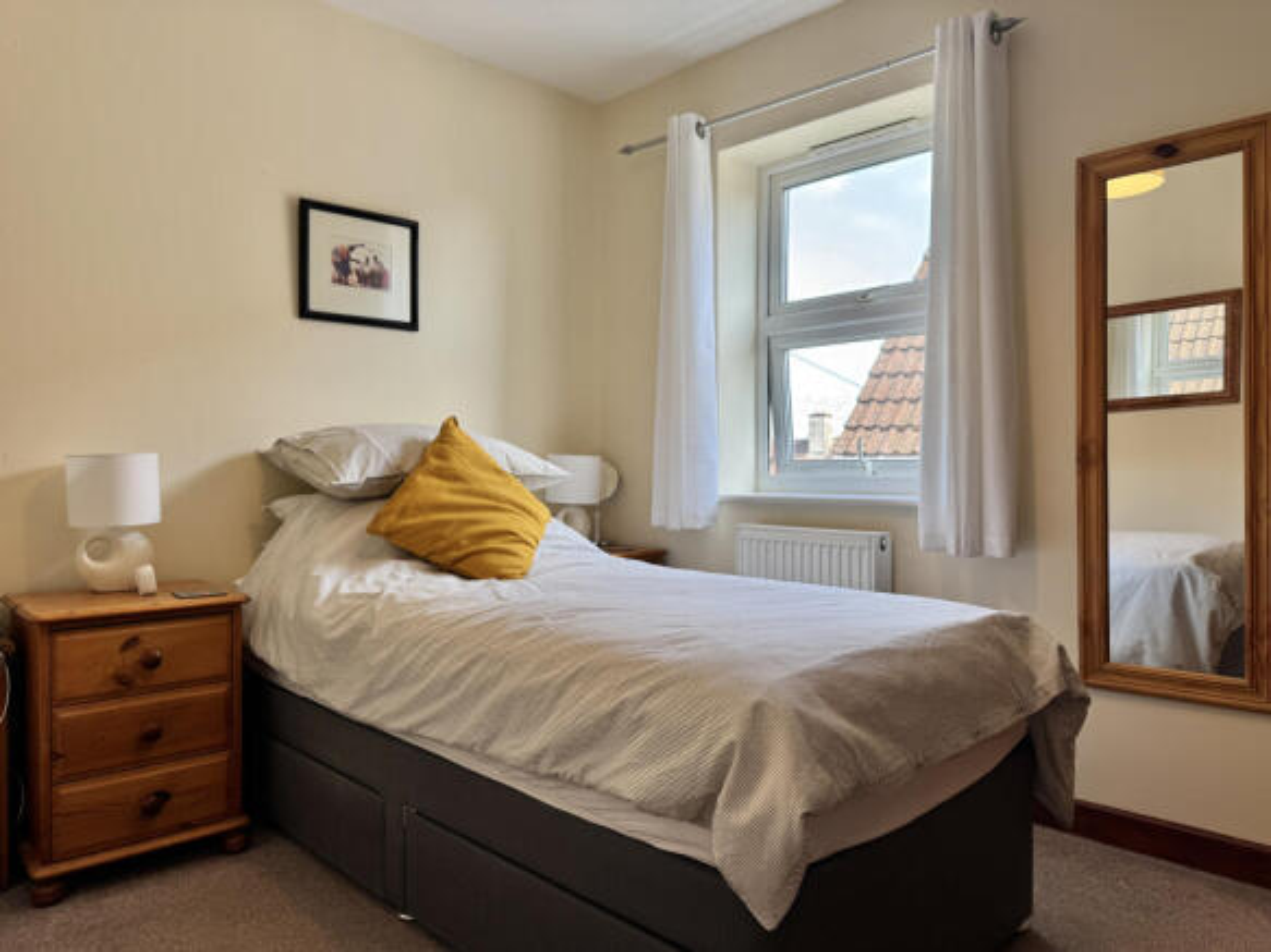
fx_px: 881
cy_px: 476
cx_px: 636
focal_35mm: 24
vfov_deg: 56.8
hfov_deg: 71.6
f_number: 1.78
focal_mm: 6.76
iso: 64
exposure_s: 1/130
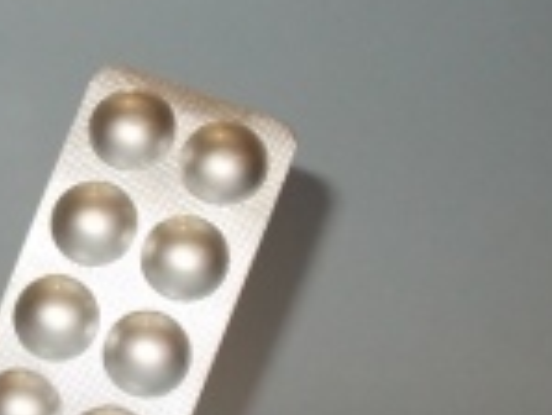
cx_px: -107
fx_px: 1628
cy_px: 289
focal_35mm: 102
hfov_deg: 18.3
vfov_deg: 14.5
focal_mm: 6
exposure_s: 1/25
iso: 200
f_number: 3.6
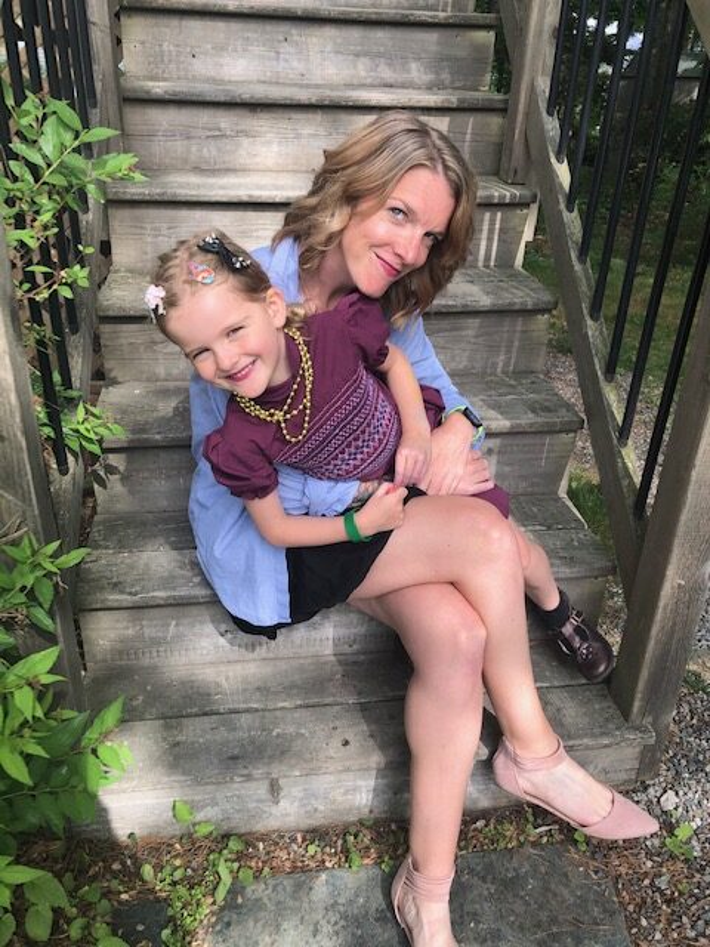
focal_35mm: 28
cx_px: 355
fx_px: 766
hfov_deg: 49.7
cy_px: 474
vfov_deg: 63.4
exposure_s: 1/369
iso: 20
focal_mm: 3.99
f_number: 1.8
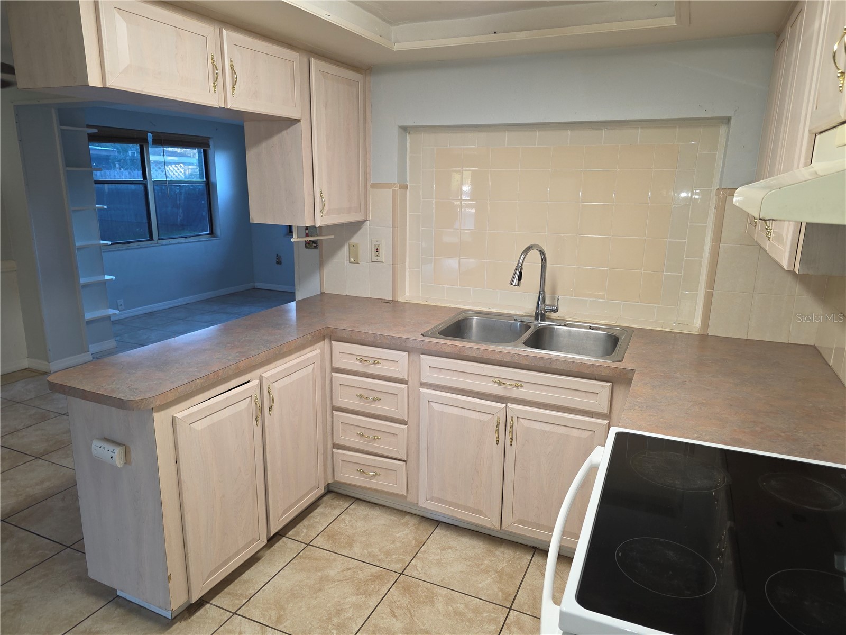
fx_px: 562
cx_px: 423
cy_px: 318
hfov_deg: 73.9
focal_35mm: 23
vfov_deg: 58.9
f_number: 1.7
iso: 100
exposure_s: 1/60
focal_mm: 6.3
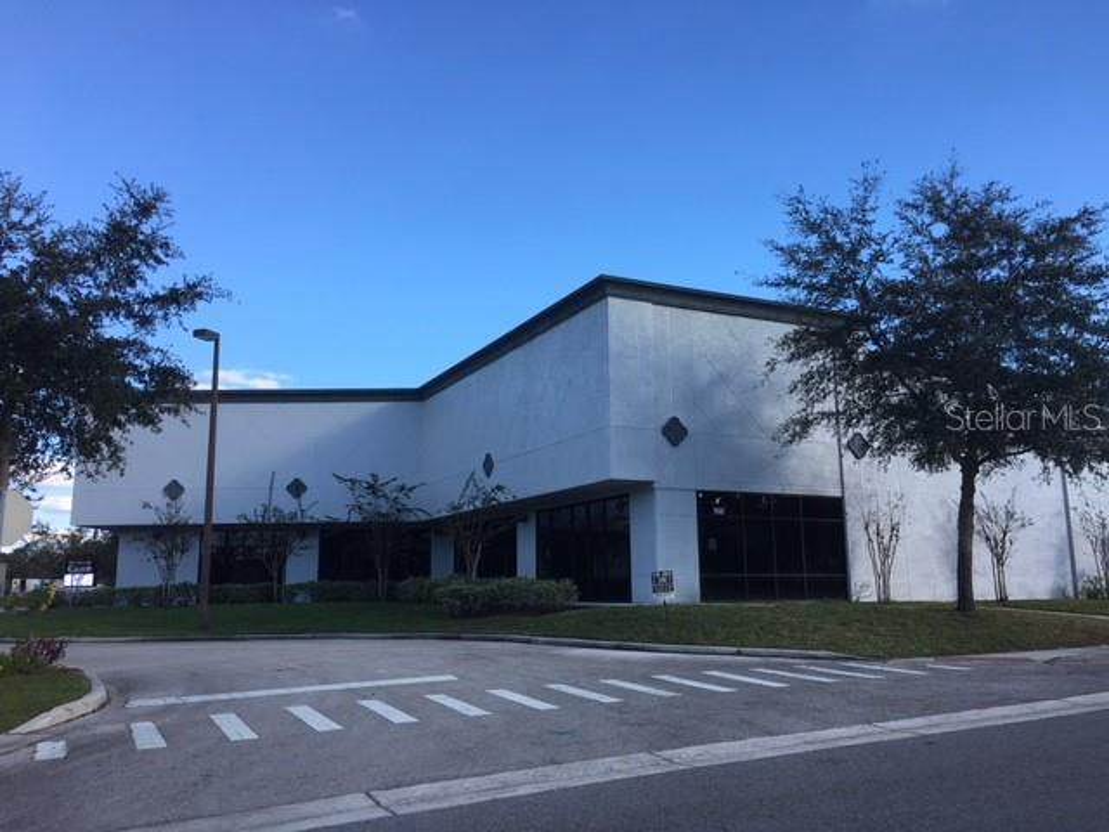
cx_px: 554
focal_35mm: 29
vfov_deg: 48.2
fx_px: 929
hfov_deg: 61.7
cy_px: 416
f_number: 2.2
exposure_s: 1/605
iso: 25
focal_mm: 4.15
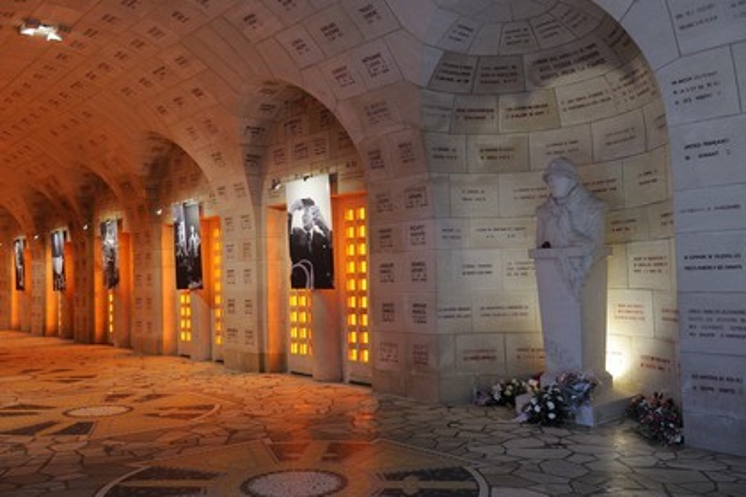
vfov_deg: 41.1
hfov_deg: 58.7
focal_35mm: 32
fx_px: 663
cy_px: 248
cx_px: 373
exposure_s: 1/20
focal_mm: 32
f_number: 4
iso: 1600
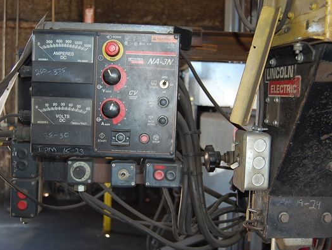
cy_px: 126
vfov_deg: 33.6
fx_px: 413
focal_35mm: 43
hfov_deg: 43.8
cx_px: 149
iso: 400
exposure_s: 1/60
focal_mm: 26
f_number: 4
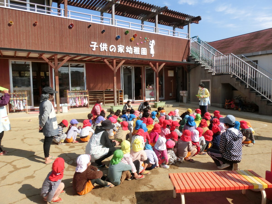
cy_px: 102
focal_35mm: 24
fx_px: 189
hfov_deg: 71.6
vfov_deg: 56.8
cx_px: 136
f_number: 7.9
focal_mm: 4.24
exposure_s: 1/250
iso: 100
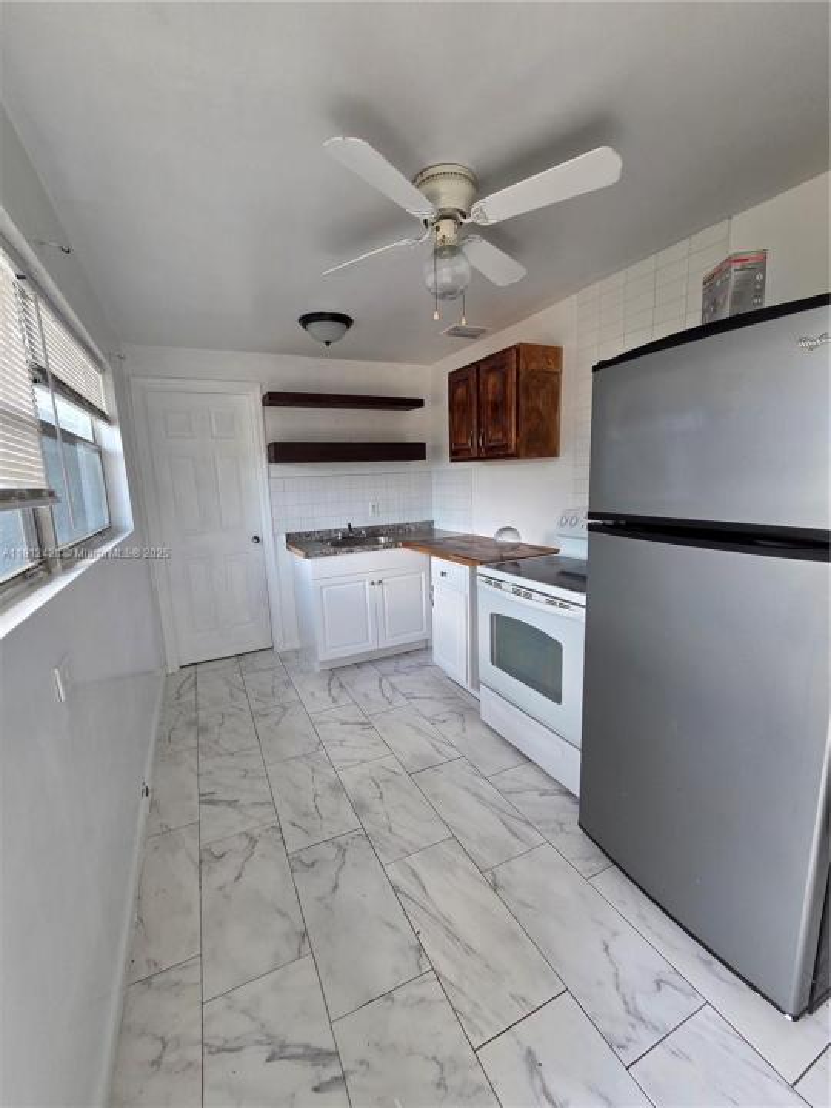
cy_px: 554
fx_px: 416
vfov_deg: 106.2
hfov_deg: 89.9
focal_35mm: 13
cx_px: 416
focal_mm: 2.2
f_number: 2.2
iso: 250
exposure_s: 1/120
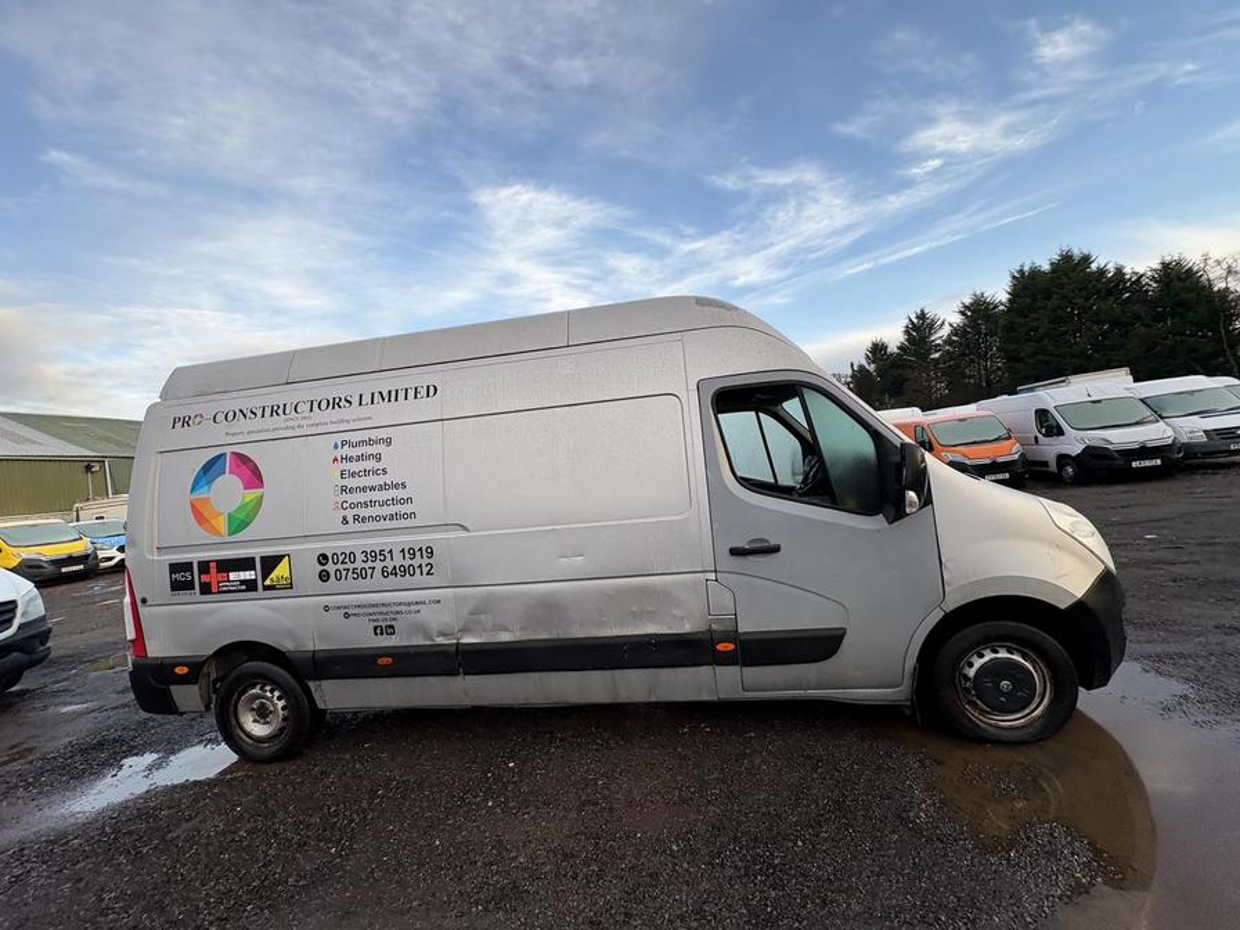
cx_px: 620
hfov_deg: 102.1
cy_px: 465
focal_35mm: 14
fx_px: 502
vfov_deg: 85.7
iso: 40
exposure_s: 1/203
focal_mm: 2.22
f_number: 2.2
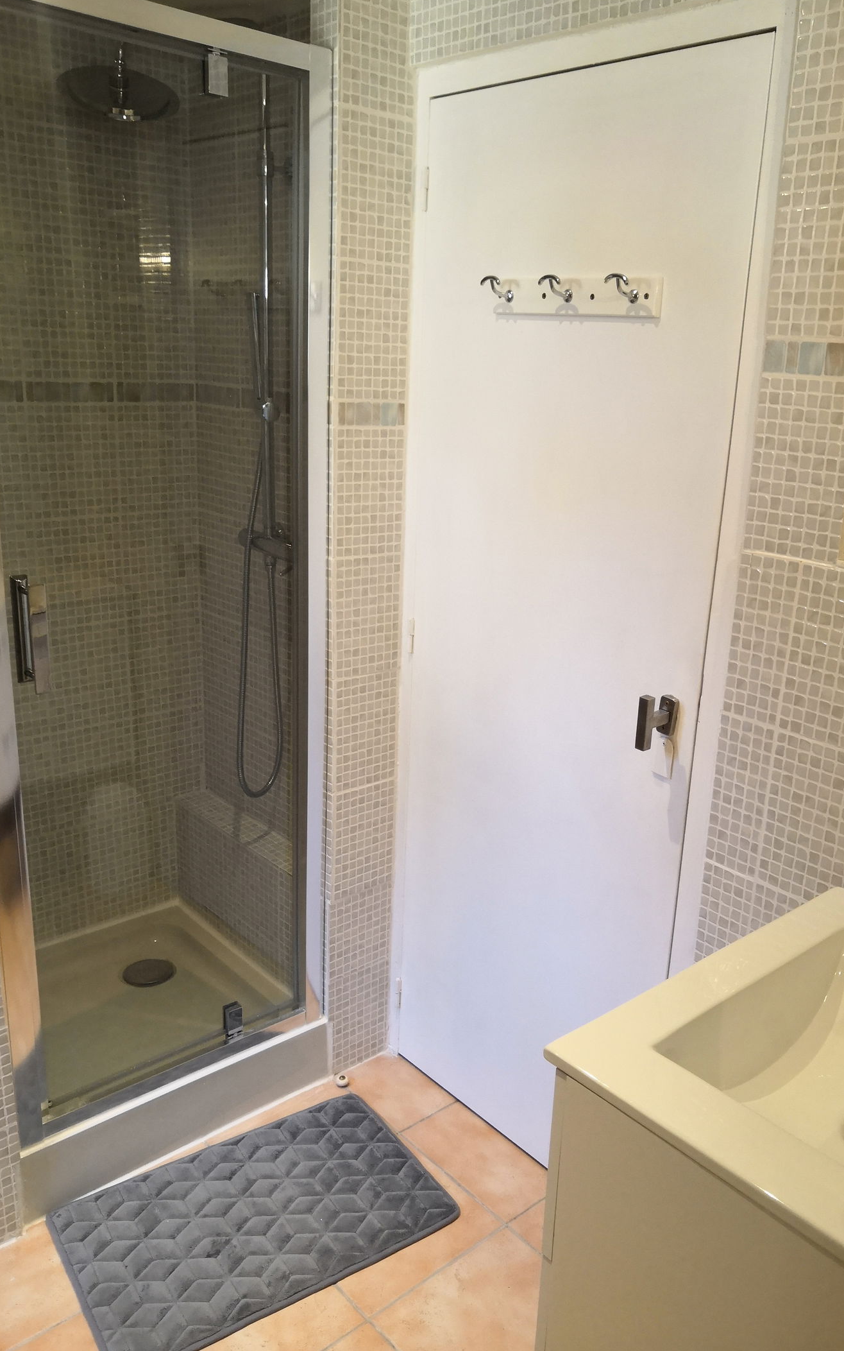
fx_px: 1067
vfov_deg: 64.6
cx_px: 487
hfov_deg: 43.0
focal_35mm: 29
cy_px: 676
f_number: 1.8
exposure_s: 1/50
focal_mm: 3.95
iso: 200
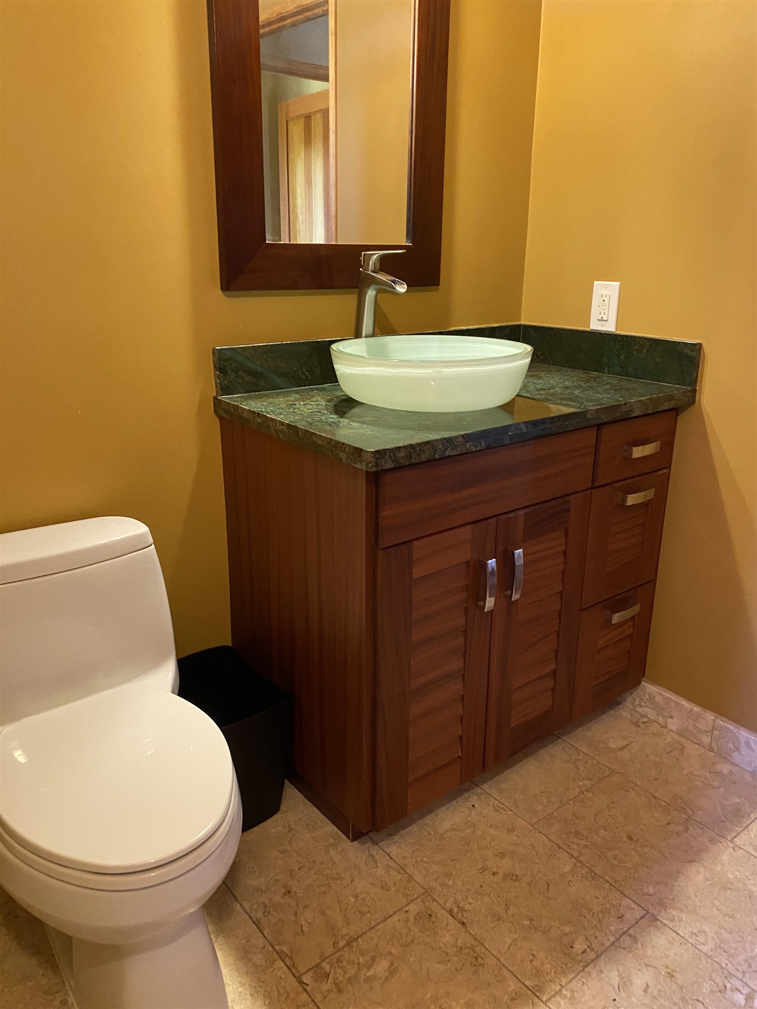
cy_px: 504
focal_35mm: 26
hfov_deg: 53.1
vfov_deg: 67.3
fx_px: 758
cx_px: 378
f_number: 1.8
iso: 500
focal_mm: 4.25
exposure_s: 1/30
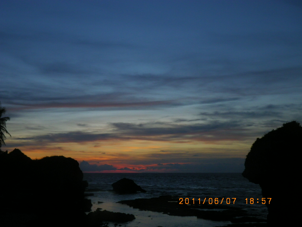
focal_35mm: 51
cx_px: 151
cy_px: 114
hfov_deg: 37.5
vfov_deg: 28.6
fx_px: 445
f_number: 4.4
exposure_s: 1/60
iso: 160
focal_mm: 9.1
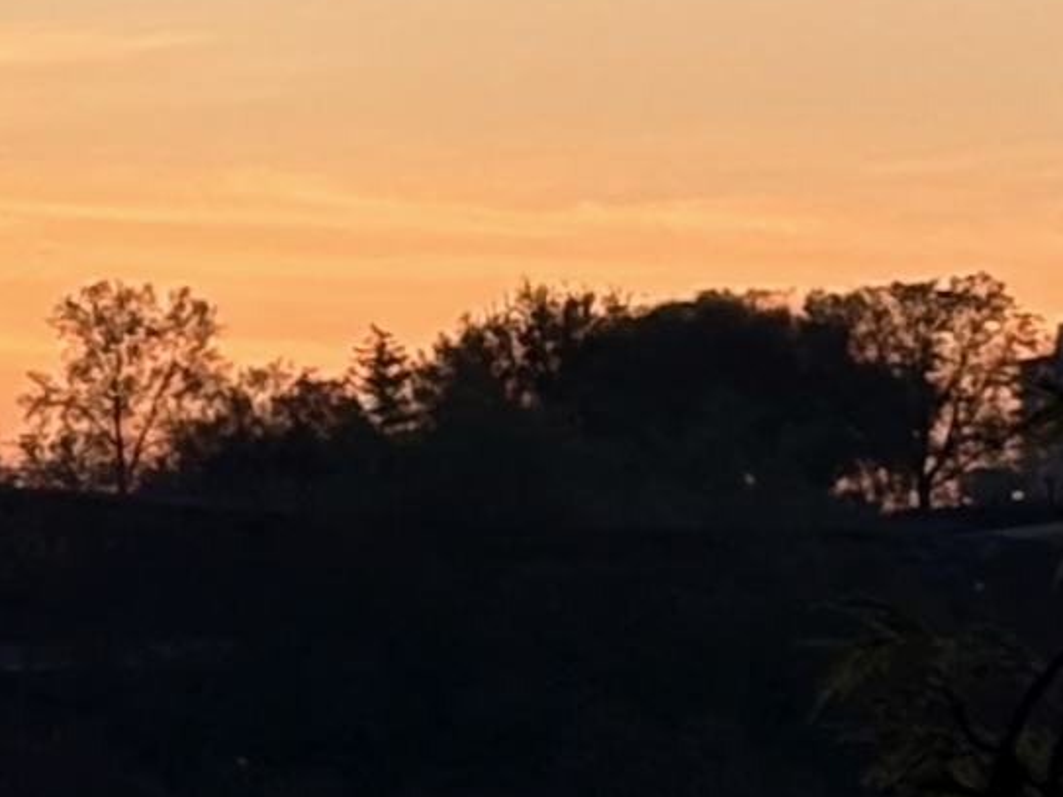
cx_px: -2029
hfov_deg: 5.1
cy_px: 829
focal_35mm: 373
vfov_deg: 4.0
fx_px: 11452
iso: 32
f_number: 1.6
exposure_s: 1/1002
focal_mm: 5.96
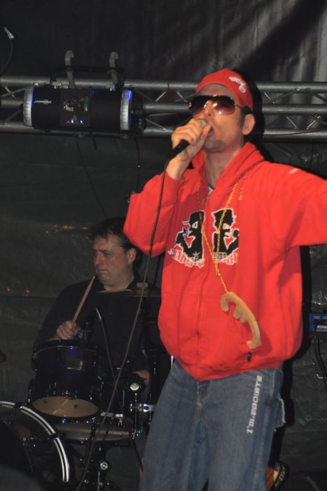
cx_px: 164
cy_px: 246
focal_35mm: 159
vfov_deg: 13.0
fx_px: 2158
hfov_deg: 8.7
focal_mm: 105
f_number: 6
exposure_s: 1/60
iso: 800
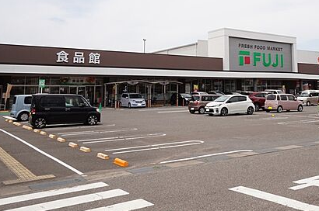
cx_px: 216
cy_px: 48
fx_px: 352
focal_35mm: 40
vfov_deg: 32.7
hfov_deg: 47.9
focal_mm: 17
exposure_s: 1/100
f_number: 14
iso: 100
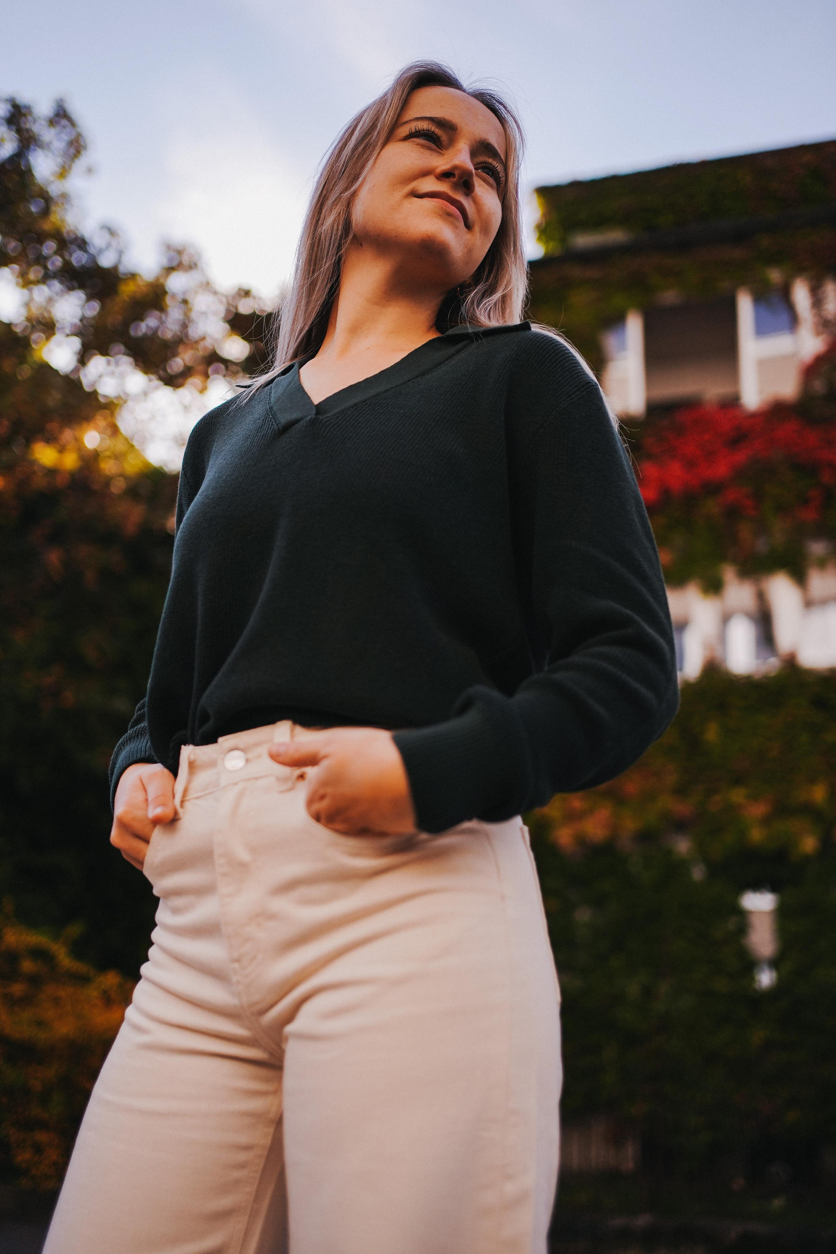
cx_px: 418
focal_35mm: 35
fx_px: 1219
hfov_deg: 37.9
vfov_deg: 54.4
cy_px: 627
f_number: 1.8
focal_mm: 35
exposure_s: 1/8000
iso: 250
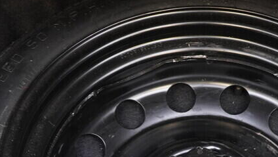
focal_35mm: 91
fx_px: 671
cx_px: 187
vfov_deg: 12.9
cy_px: 194
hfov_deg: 23.3
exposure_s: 1/40
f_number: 2.8
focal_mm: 24
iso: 800
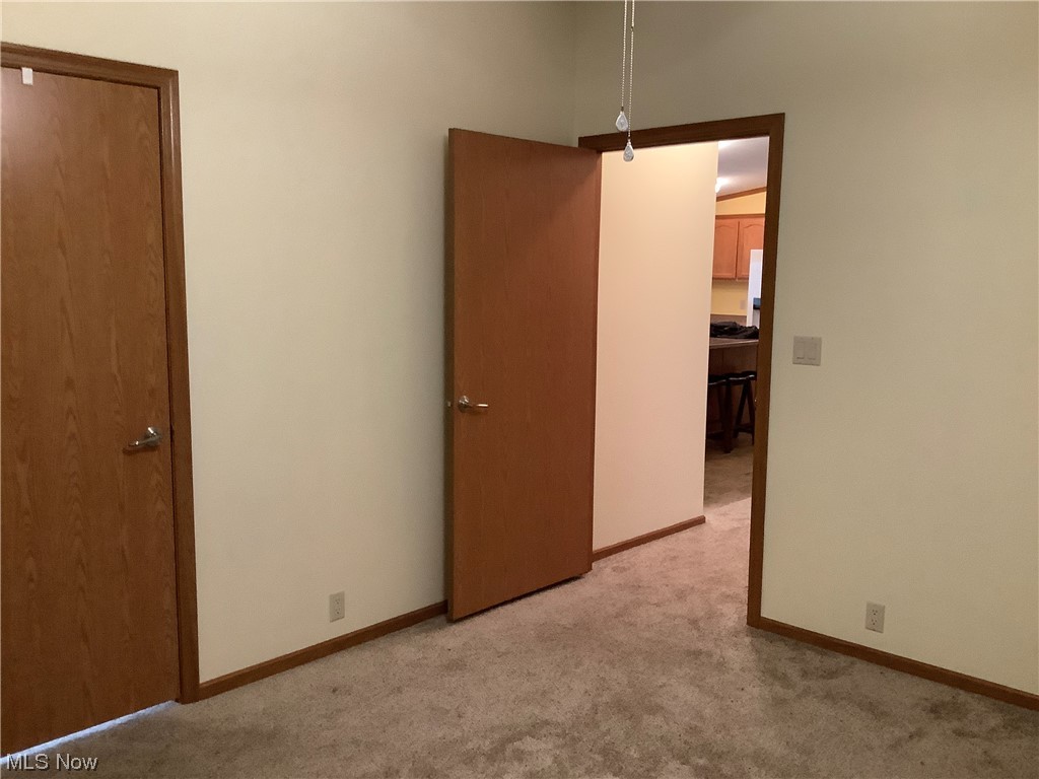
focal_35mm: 31
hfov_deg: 58.4
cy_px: 390
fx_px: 930
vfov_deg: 45.4
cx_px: 520
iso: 400
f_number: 2.4
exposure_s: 1/40
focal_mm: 3.3
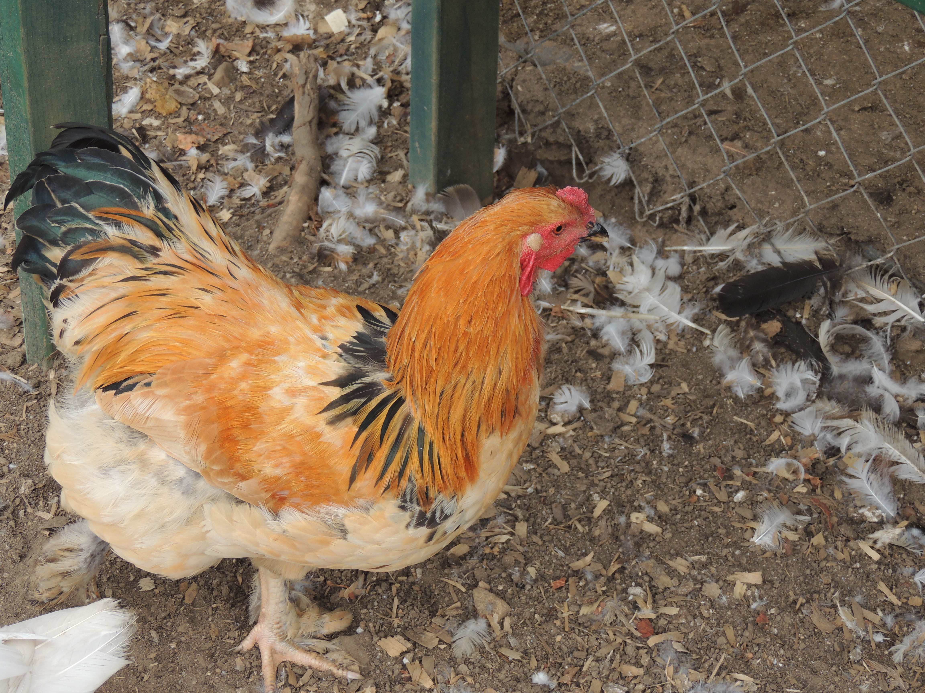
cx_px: 462
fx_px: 2271
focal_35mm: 85
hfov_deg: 23.0
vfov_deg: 17.4
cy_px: 346
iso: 100
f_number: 4
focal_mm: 15.1
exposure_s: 1/200
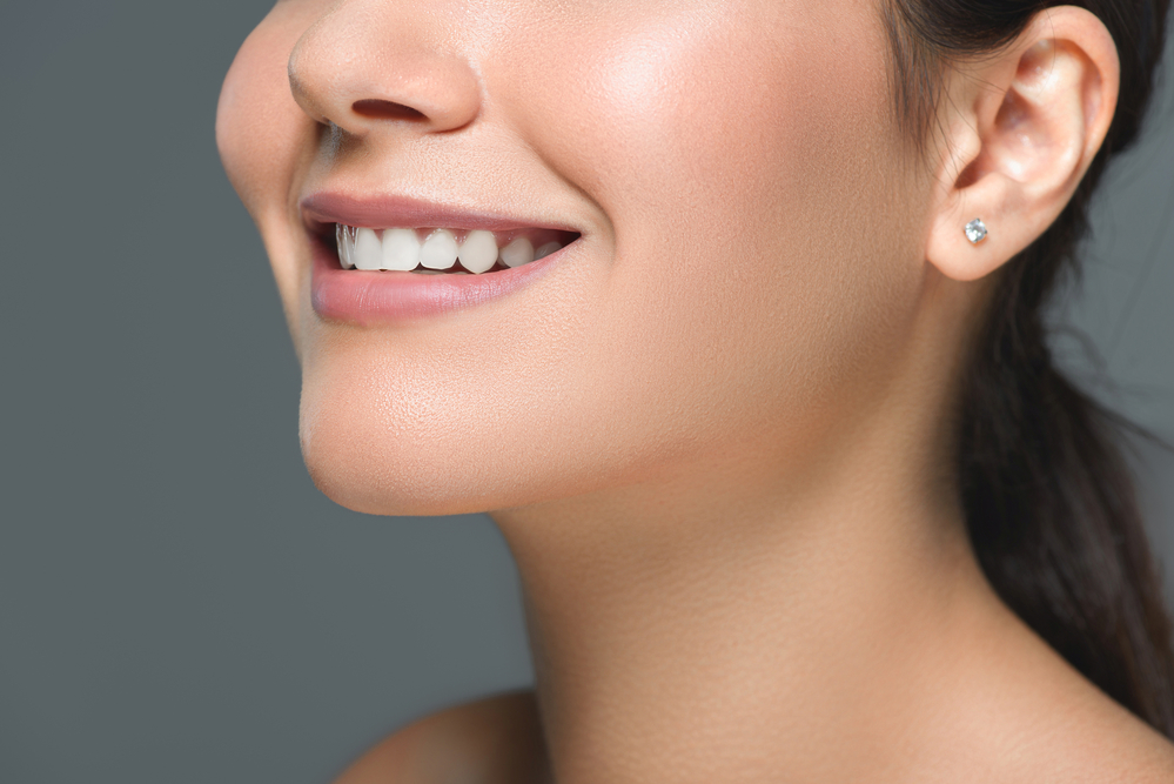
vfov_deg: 13.1
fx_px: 3425
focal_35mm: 105
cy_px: 392
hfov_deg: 19.4
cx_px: 587
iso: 100
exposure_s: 1/160
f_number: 7.1
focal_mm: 105
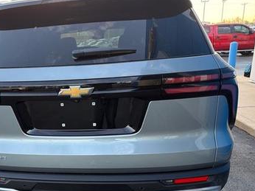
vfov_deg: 40.5
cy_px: 114
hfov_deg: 51.1
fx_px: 258
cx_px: 74
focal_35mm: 35
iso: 80
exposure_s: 1/174
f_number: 1.78
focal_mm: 6.76
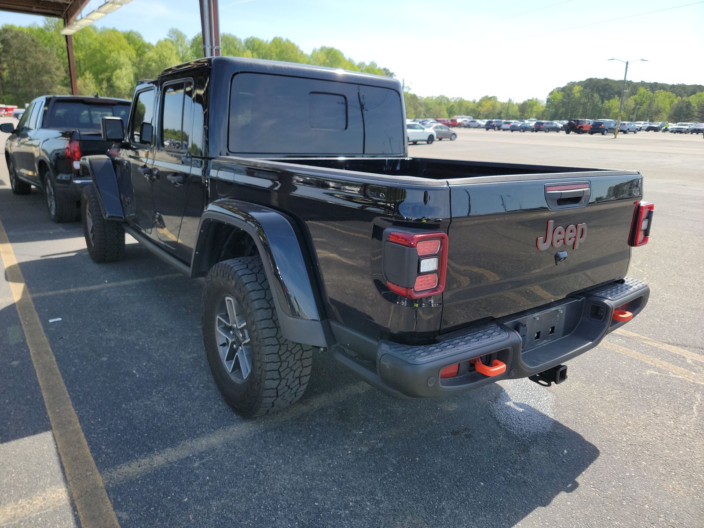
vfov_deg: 56.8
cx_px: 352
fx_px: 488
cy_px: 264
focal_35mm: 24
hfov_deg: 71.6
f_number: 1.8
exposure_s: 1/405
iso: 50
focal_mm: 6.7
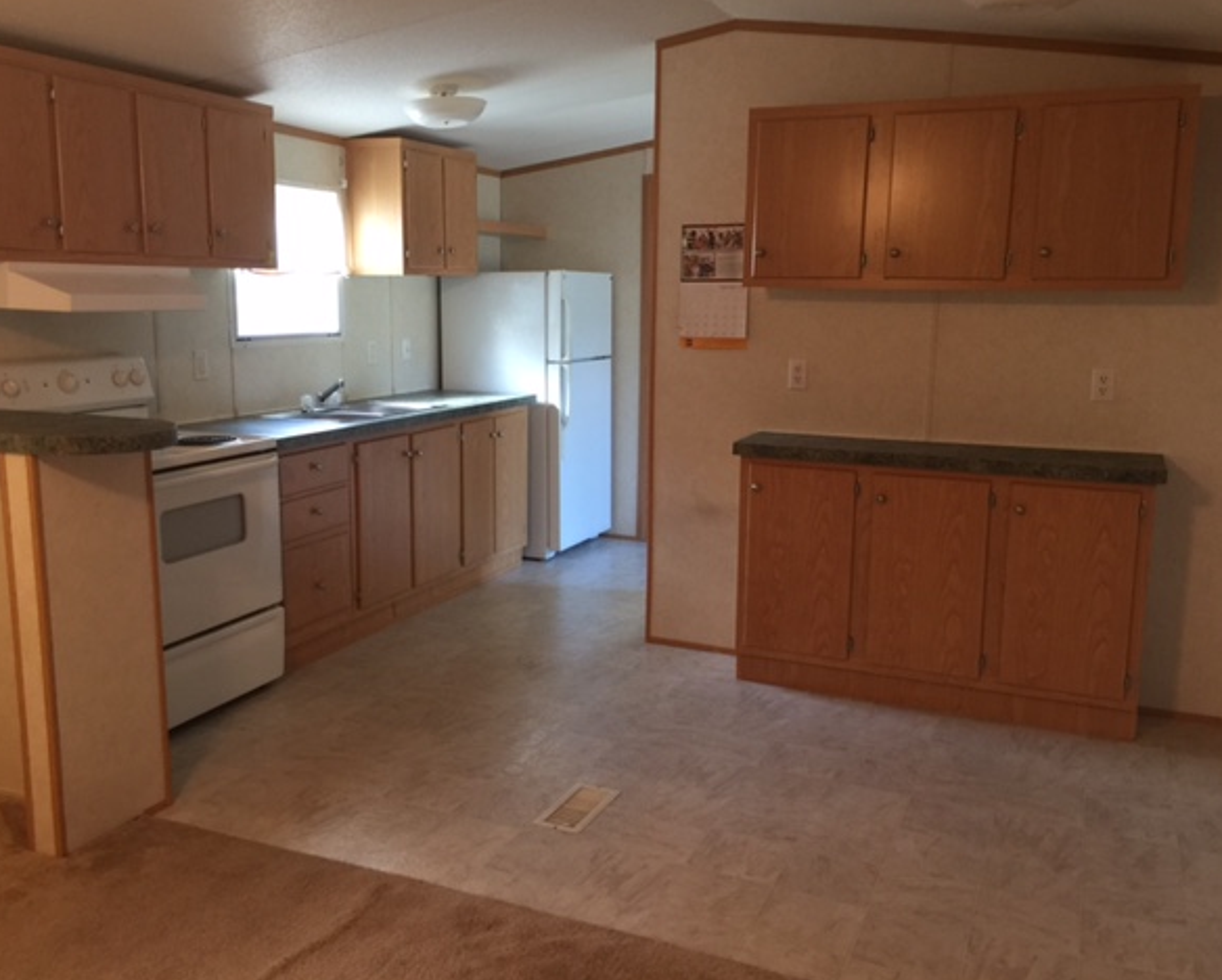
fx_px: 1122
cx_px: 573
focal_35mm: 31
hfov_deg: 57.1
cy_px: 484
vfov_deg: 47.2
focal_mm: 4.15
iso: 80
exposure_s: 1/15
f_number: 2.2
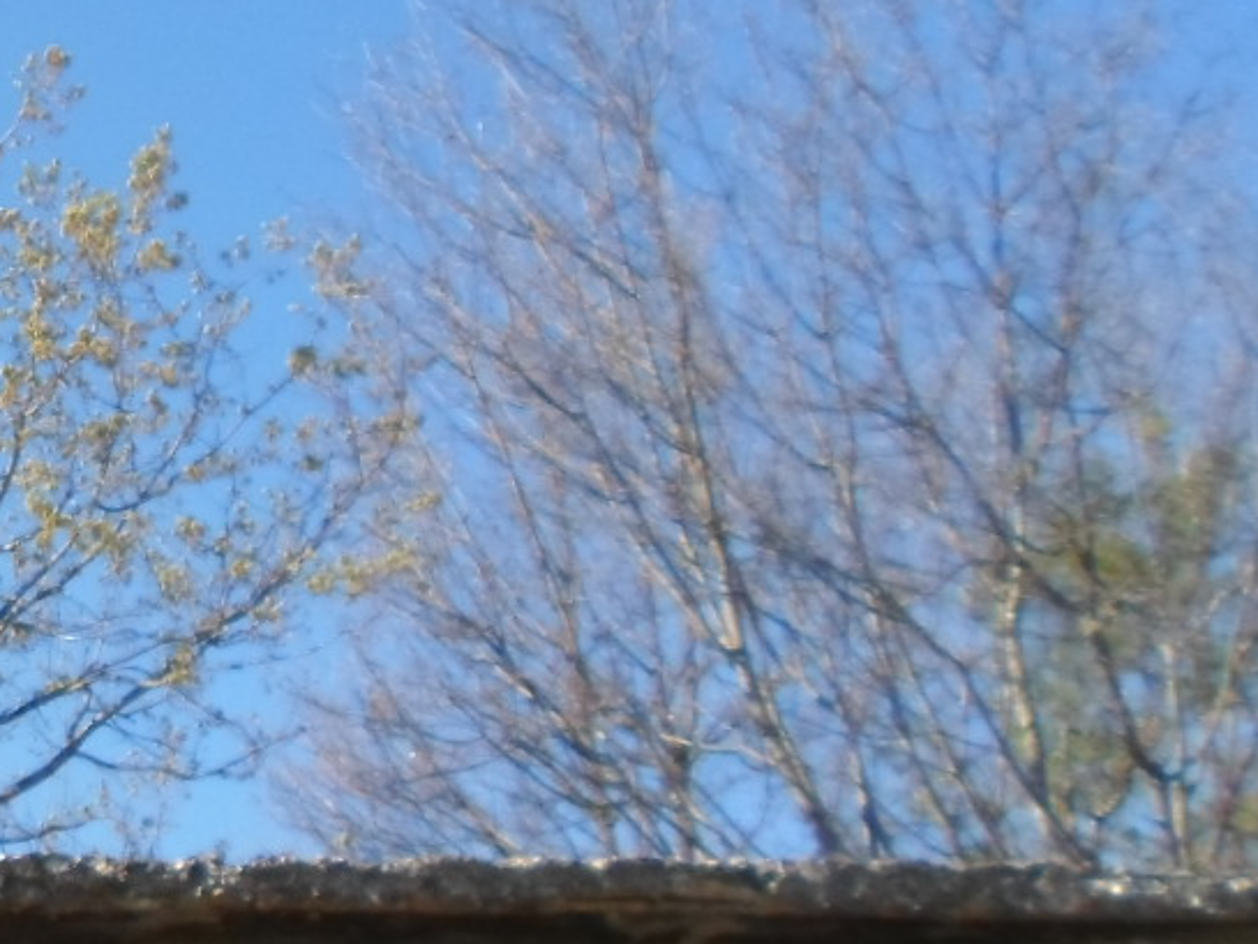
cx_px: -1006
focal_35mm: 91
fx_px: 3308
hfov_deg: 17.5
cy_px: 323
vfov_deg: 16.2
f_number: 2.5
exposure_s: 1/750
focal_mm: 4.5
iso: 80
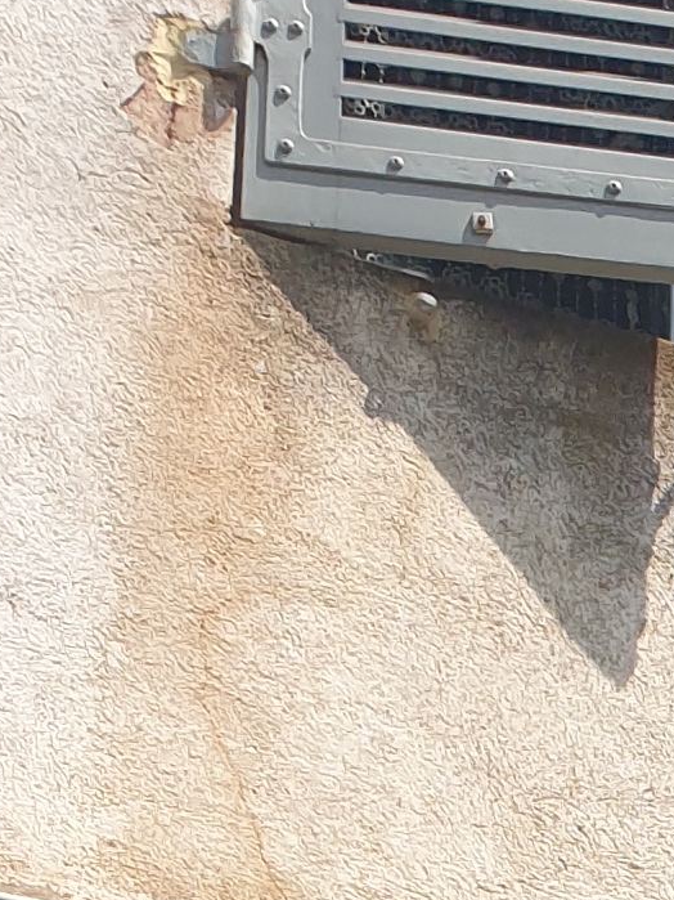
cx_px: 1618
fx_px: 3895
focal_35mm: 150
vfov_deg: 11.4
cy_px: 1980
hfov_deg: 8.9
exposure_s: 1/1151
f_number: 2.4
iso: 50
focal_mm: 4.3
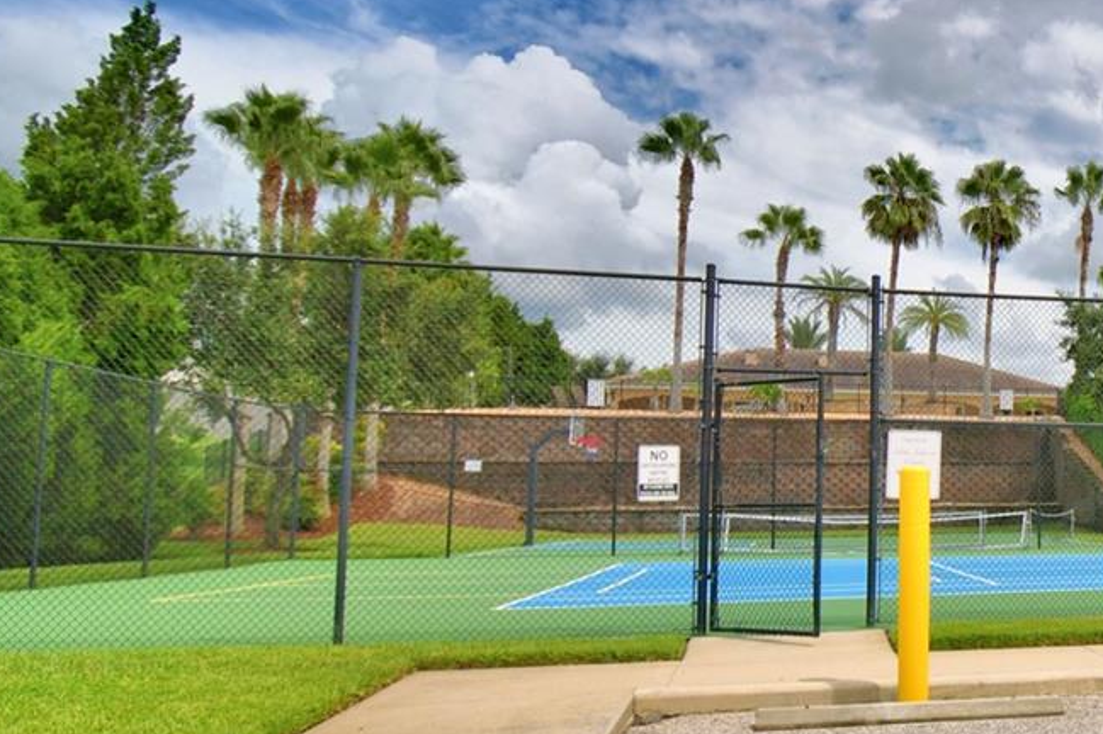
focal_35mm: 37
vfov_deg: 35.9
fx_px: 1133
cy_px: 404
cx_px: 1230
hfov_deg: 40.9
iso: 100
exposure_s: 1/2000
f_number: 4.5
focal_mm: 10
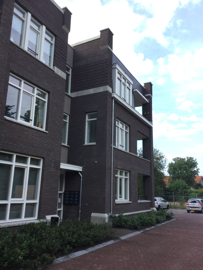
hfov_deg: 45.4
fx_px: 242
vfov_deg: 58.4
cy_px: 135
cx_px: 102
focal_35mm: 31
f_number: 2.4
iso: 25
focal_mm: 3.3
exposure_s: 1/351
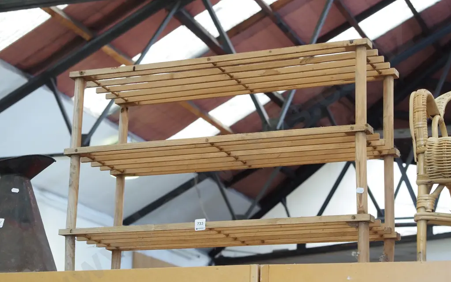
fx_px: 1020
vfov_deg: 15.7
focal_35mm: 83
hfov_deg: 24.9
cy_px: 169
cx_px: 226
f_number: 5.6
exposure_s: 1/100
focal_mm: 39
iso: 1600
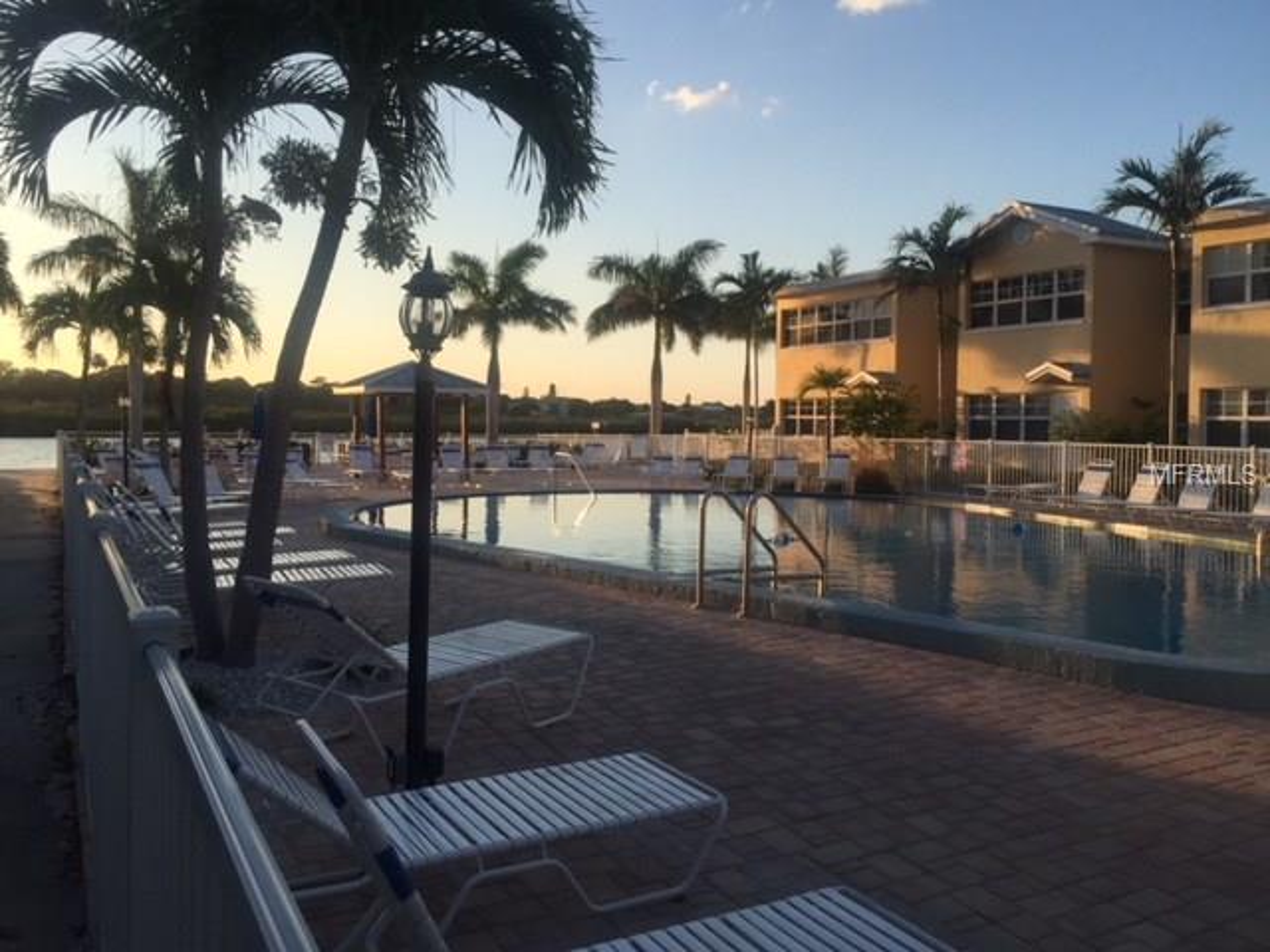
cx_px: 635
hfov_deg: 61.7
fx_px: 1064
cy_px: 476
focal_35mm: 29
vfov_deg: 48.2
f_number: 2.2
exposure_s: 1/1130
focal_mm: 4.15
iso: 32
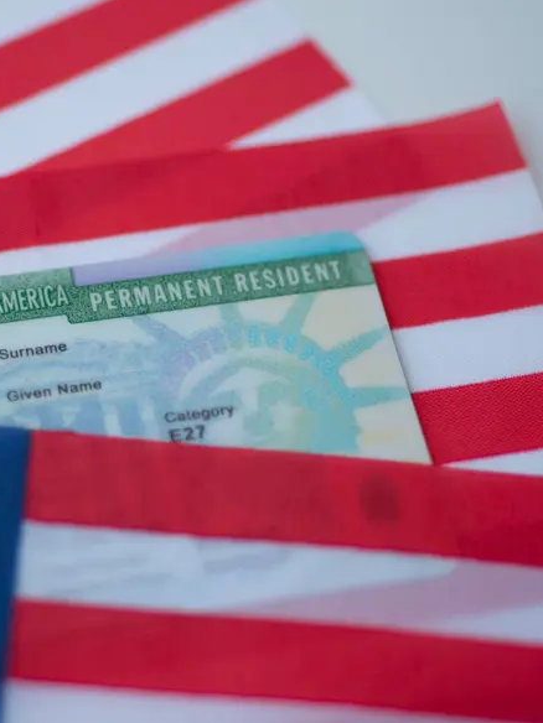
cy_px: 361
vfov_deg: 22.5
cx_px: 117
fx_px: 1820
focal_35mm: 87
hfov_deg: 16.9
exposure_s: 1/320
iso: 100
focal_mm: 60
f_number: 3.2
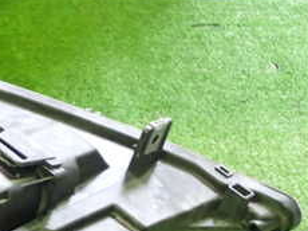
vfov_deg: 13.6
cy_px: 242
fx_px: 951
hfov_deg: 17.5
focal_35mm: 107
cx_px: -70
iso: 800
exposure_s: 1/20
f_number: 2.8
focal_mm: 7.31
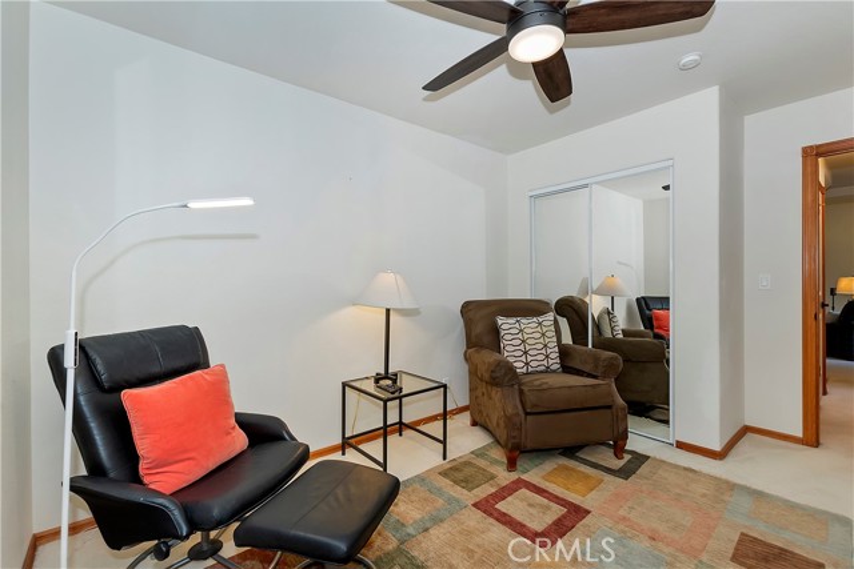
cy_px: 284
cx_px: 427
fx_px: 356
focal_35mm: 15
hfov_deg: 100.4
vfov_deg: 77.4
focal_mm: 10
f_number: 8
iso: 400
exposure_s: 1/30
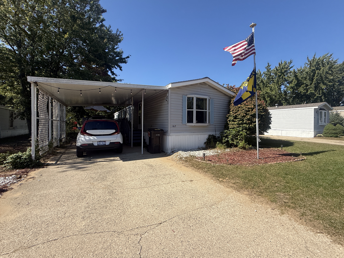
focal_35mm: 15
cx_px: 174
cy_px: 123
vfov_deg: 81.7
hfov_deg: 98.2
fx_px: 149
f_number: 2.2
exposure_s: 1/1285
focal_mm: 2.22
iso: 50
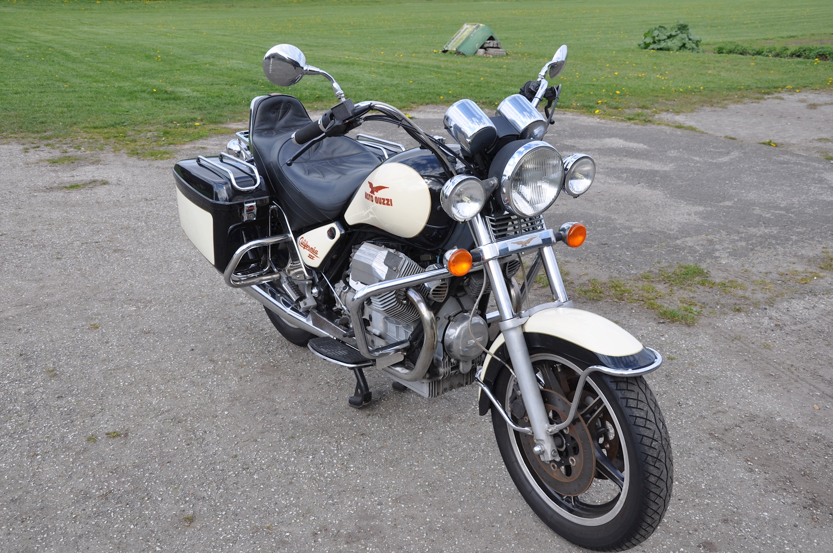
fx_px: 832
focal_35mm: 36
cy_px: 276
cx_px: 416
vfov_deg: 36.8
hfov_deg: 53.2
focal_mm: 24
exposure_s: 1/250
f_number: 8
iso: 200
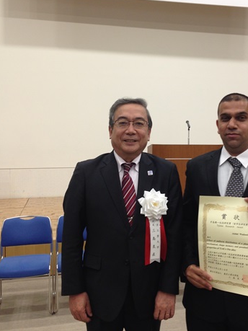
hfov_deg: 31.2
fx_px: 440
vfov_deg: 41.2
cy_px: 154
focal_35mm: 46
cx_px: 170
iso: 64
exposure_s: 1/30
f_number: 2.4
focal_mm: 4.12
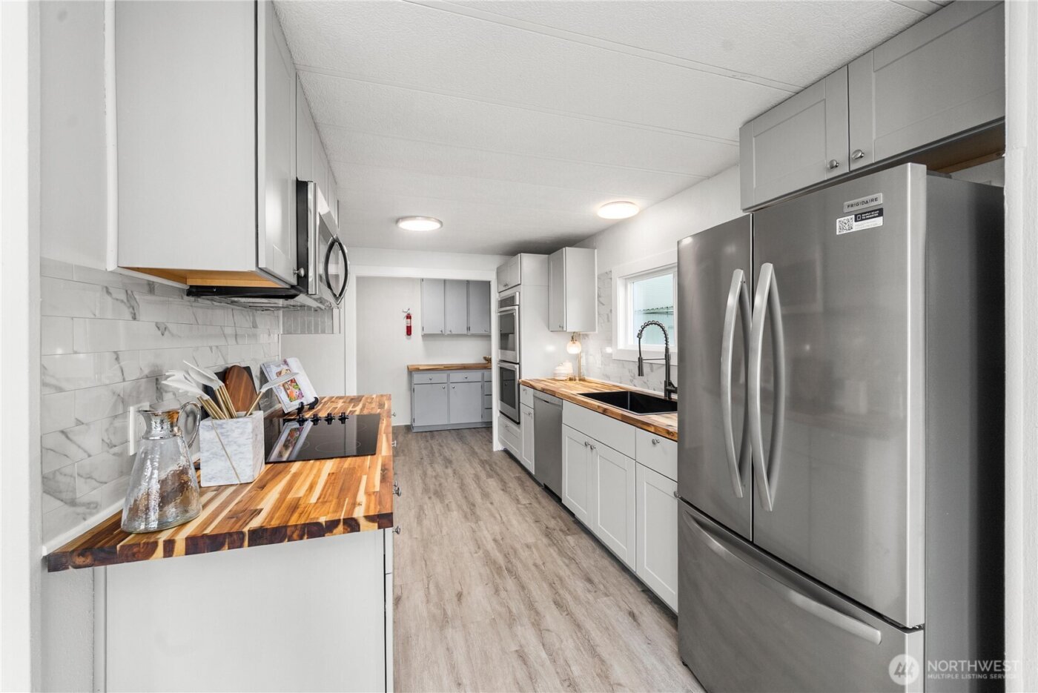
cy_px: 346
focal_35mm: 13
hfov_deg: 108.3
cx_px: 519
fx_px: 375
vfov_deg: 85.5
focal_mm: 13
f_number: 7.1
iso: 200
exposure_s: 1/60
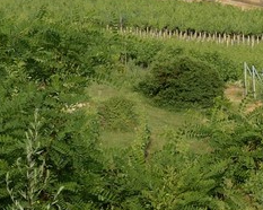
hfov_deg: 4.7
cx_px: 755
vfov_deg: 3.9
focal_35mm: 400
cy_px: -61
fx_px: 3111
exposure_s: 1/200
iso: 200
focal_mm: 62
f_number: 9
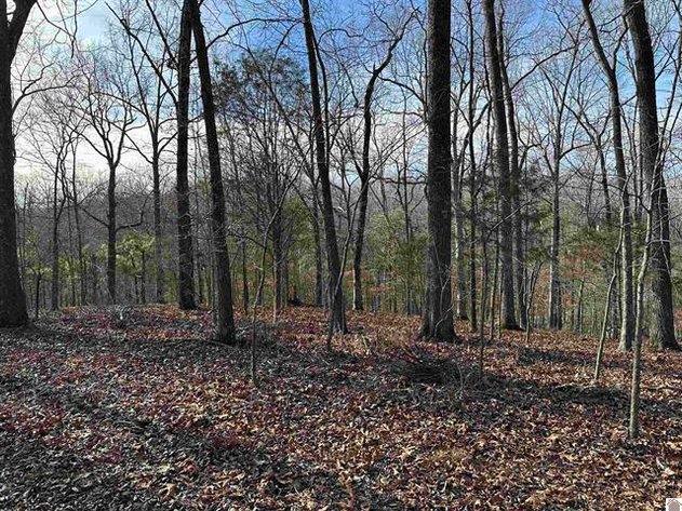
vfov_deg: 56.8
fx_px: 473
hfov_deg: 71.6
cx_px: 341
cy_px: 256
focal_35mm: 24
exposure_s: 1/1473
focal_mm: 6.86
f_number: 1.78
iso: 80
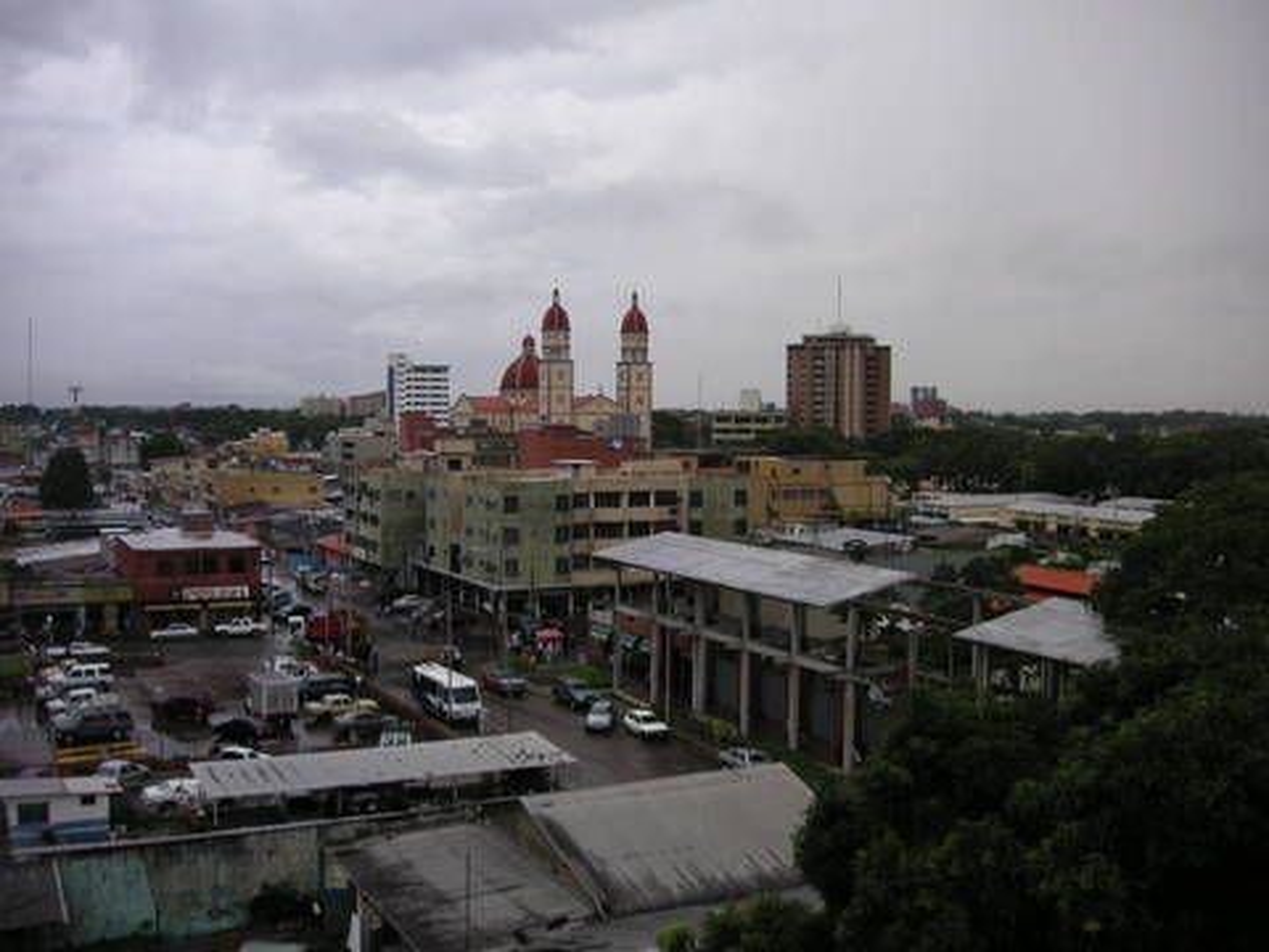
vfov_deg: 38.7
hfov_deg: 50.1
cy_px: 476
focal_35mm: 37
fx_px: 1356
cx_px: 634
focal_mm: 6.1
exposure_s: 1/180
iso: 50
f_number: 2.8
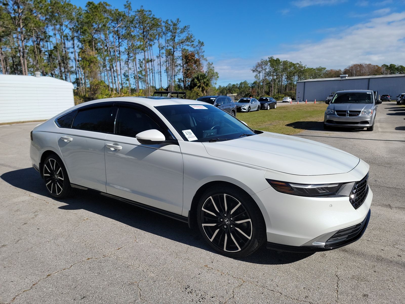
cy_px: 152
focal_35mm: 24
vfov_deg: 56.8
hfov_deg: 71.6
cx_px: 202
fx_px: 281
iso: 50
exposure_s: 1/1452
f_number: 1.8
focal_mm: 6.7
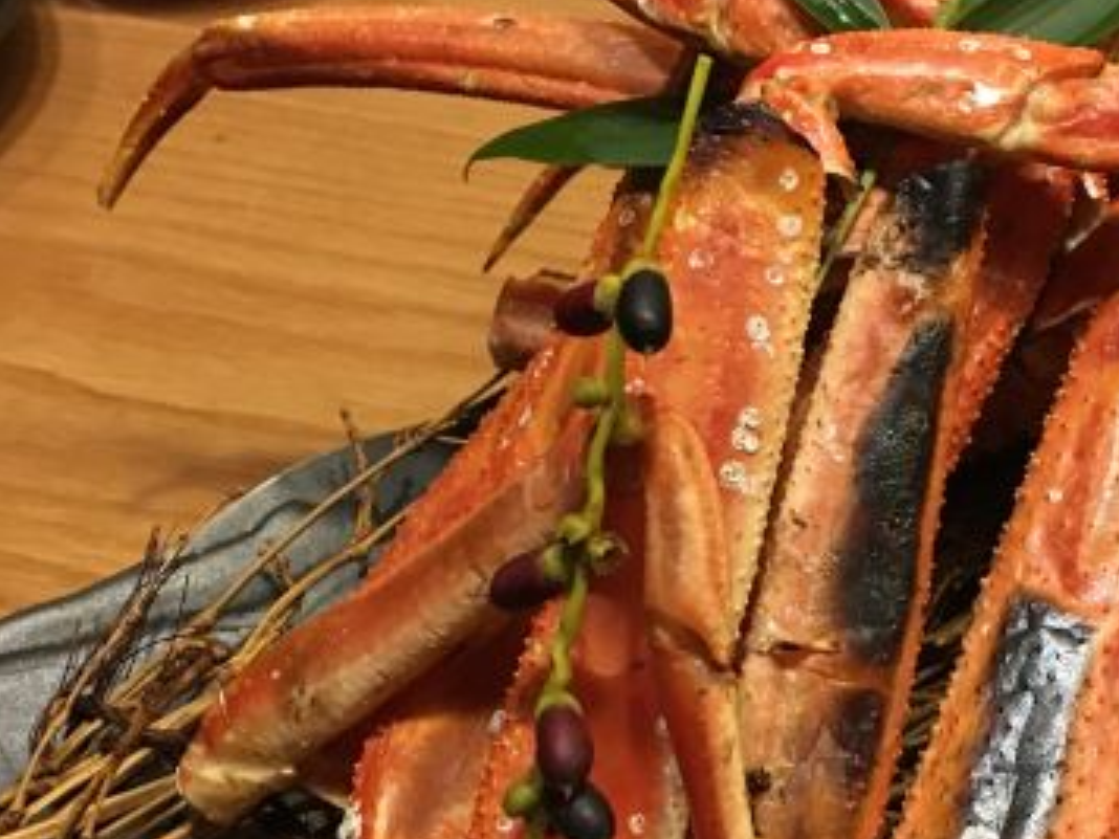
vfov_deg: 25.5
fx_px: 1843
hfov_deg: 33.1
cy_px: 573
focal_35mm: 57
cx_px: 839
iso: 250
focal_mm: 4.15
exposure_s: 1/17
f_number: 2.2
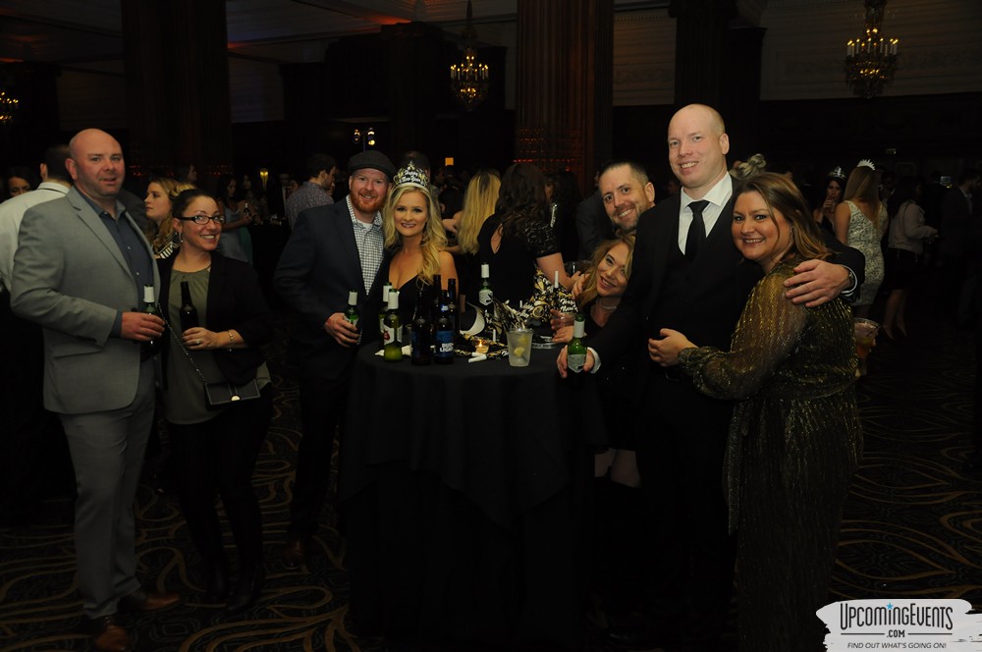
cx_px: 491
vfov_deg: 39.9
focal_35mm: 33
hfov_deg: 57.3
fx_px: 899
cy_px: 326
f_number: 3.8
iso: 800
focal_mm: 22
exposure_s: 1/60
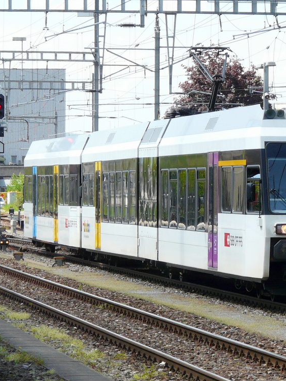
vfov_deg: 9.6
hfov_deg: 7.2
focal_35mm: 206
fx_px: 2269
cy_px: 191
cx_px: 241
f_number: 5.6
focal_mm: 25.3
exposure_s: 1/250
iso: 100
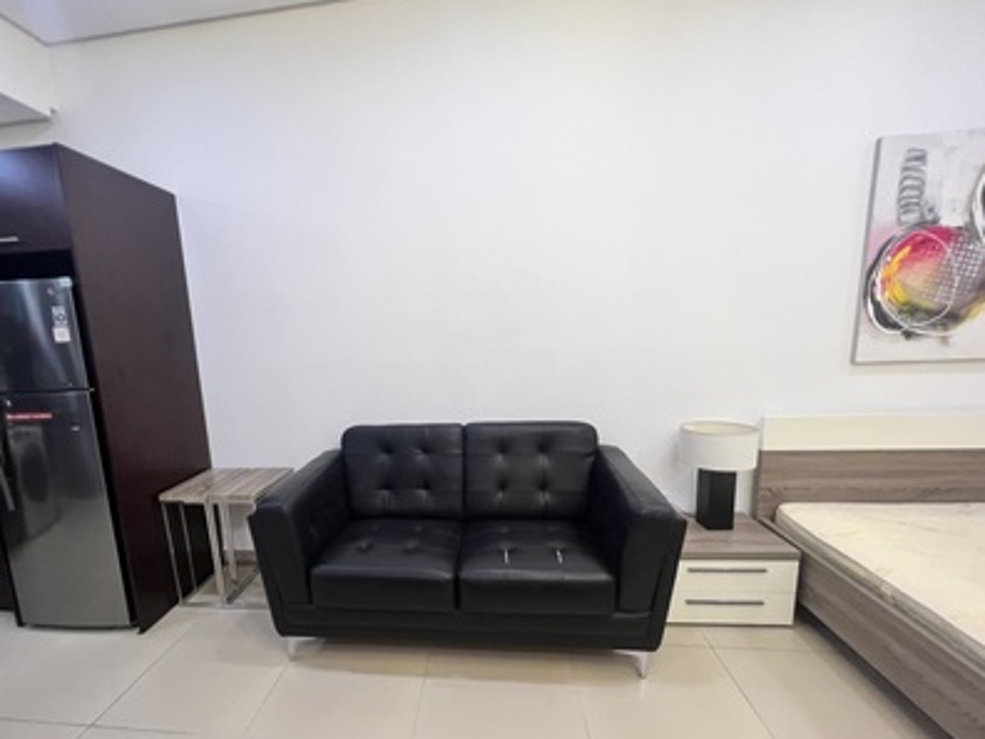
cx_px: 437
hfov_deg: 97.8
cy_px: 414
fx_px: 427
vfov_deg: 81.4
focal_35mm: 15
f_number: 1.8
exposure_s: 1/50
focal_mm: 1.57
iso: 125
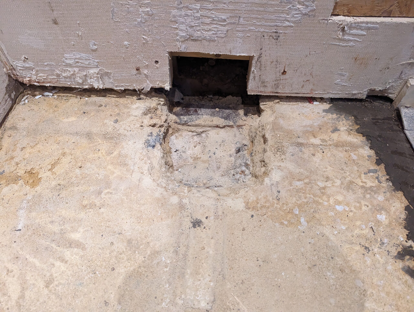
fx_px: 287
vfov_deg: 56.9
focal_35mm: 24
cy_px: 156
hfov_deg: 71.5
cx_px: 207
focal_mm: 6.81
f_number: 1.85
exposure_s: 1/100
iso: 1006
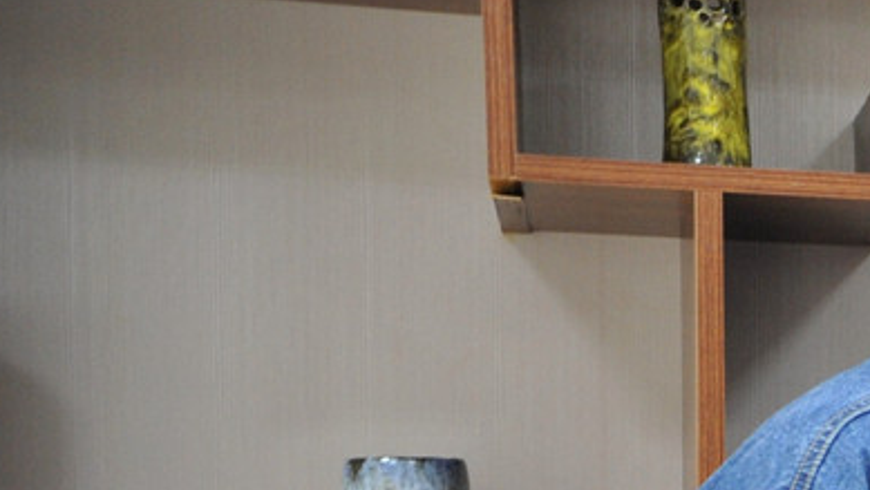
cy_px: 622
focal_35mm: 121
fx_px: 2792
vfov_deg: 9.8
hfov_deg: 15.1
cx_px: 1626
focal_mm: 30
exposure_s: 1/30
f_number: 2.8
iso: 1250
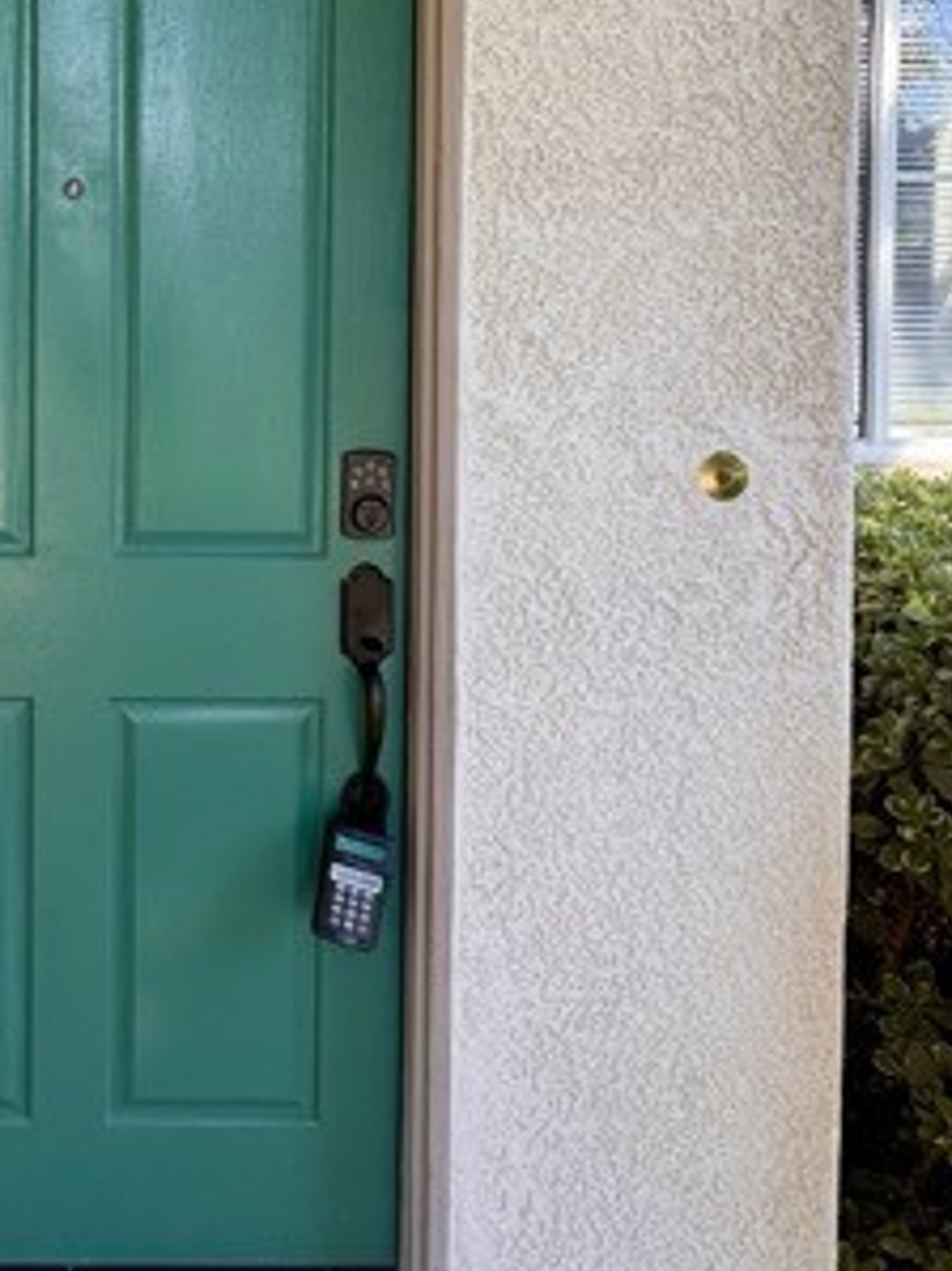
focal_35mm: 30
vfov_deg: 56.9
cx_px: 123
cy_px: 315
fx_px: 1101
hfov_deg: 43.4
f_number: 2.2
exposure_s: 1/99
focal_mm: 2.22
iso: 50
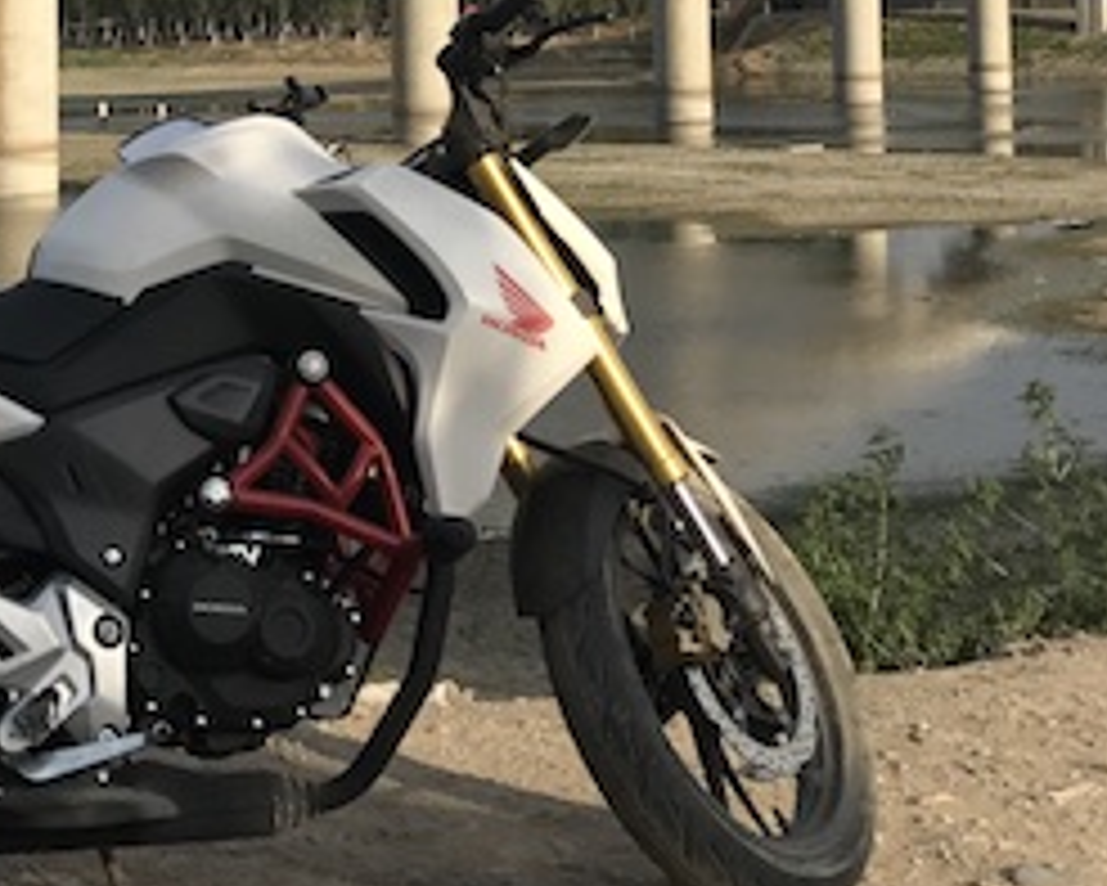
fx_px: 2327
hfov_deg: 26.2
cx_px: 194
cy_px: -94
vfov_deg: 20.5
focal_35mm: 71
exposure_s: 1/2037
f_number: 1.8
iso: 20
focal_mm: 3.99
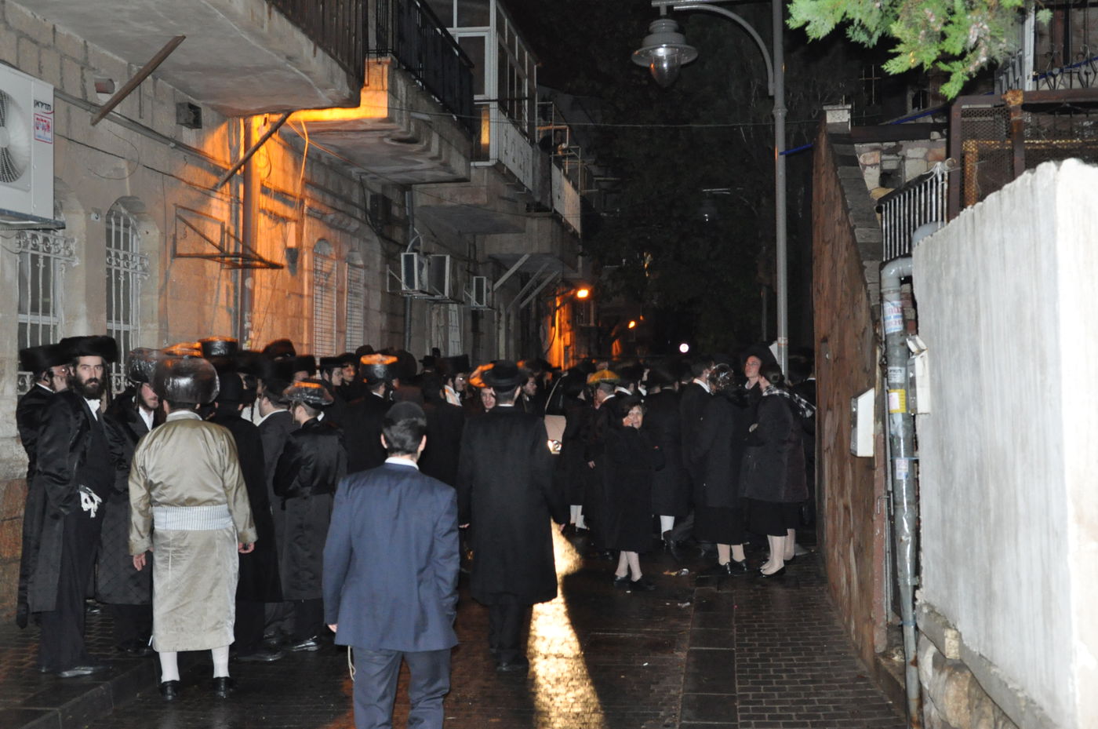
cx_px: 549
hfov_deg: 49.6
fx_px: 1188
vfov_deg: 34.1
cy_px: 364
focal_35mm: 39
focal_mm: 26
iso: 2000
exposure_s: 1/60
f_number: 5
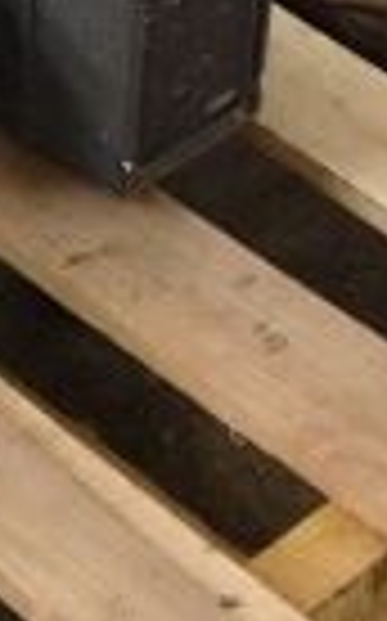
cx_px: -216
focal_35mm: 172
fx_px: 2909
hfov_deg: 7.5
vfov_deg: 12.1
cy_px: 54
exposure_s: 1/20
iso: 250
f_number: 2.4
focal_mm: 4.28
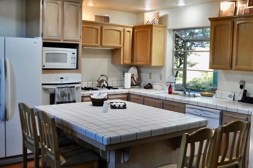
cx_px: 130
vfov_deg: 33.3
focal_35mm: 40
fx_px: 281
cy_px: 74
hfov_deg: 48.5
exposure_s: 1/80
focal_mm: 18
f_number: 4.5
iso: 400
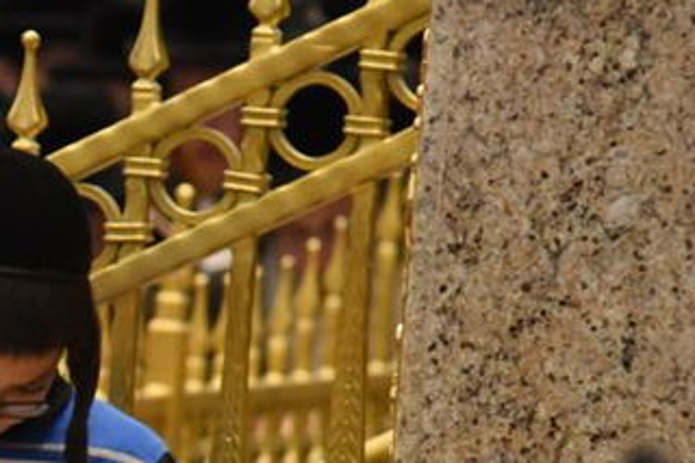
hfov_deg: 3.9
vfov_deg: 2.6
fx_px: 10130
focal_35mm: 525
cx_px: -445
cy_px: 470
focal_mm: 120
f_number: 4
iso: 1250
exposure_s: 1/100
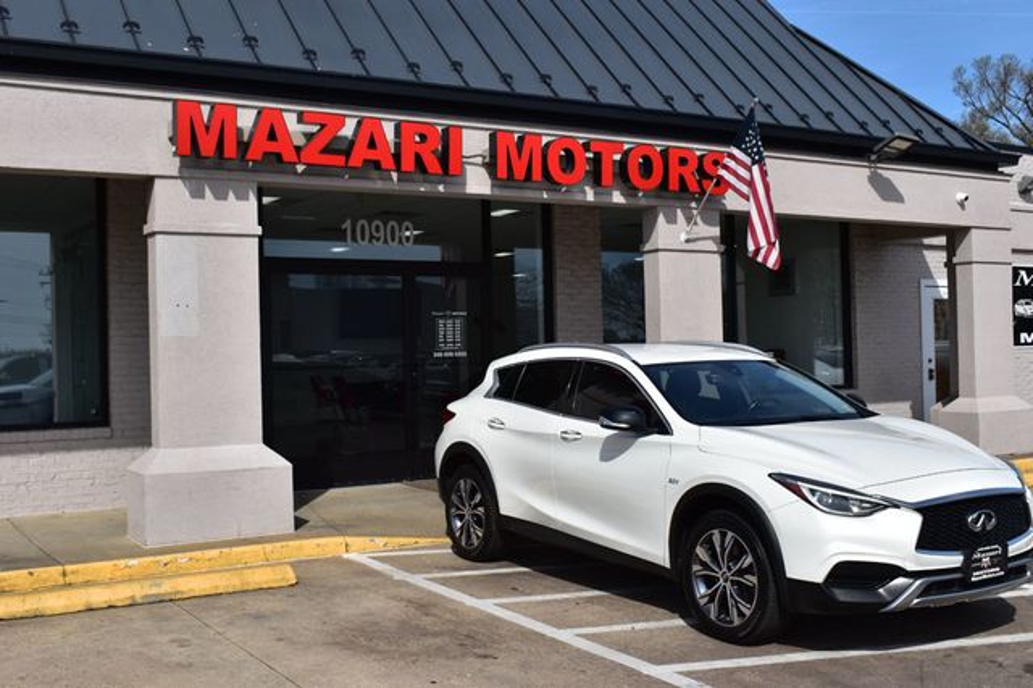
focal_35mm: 40
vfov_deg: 33.0
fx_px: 1161
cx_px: 516
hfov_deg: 47.9
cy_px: 344
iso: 200
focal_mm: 27
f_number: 11
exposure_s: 1/500
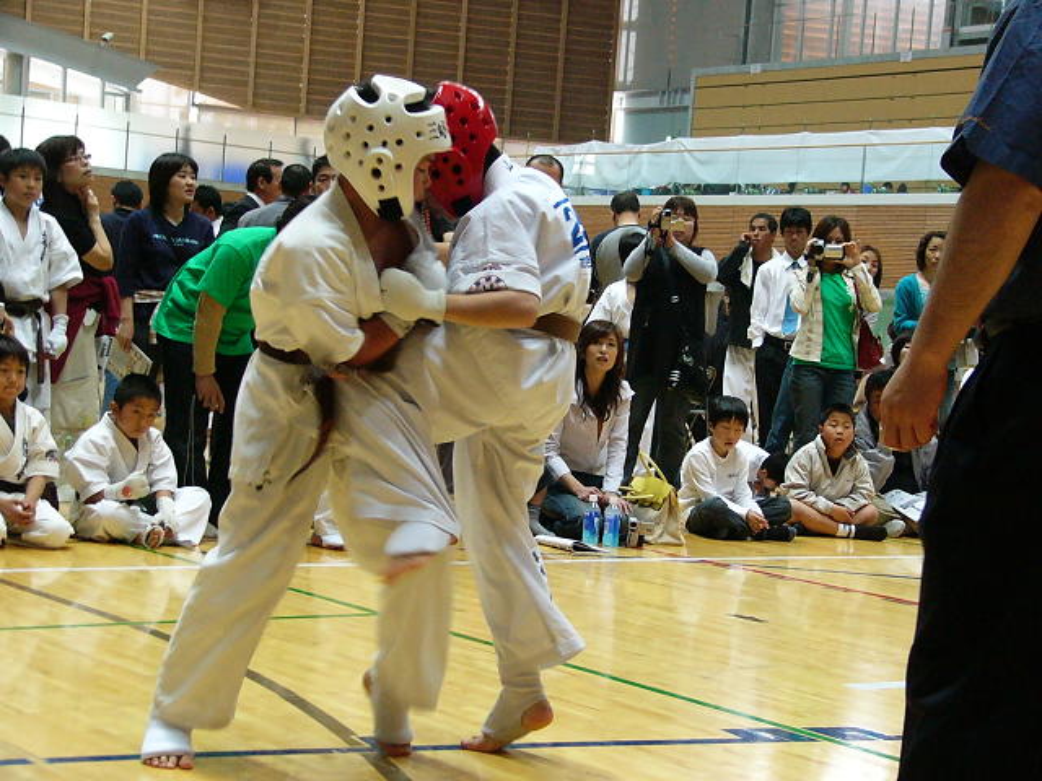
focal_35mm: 68
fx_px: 2047
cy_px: 390
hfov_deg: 28.6
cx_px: 521
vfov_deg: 21.6
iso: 200
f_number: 2.8
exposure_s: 1/50
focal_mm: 9
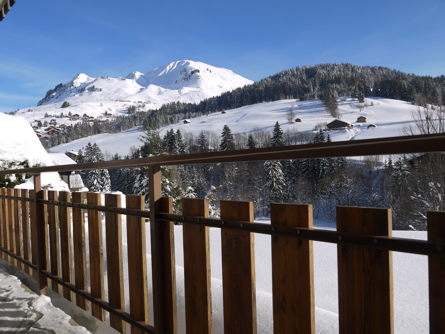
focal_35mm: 28
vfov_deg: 49.7
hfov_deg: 63.4
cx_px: 222
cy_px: 167
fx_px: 360
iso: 160
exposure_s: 1/500
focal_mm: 14
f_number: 8
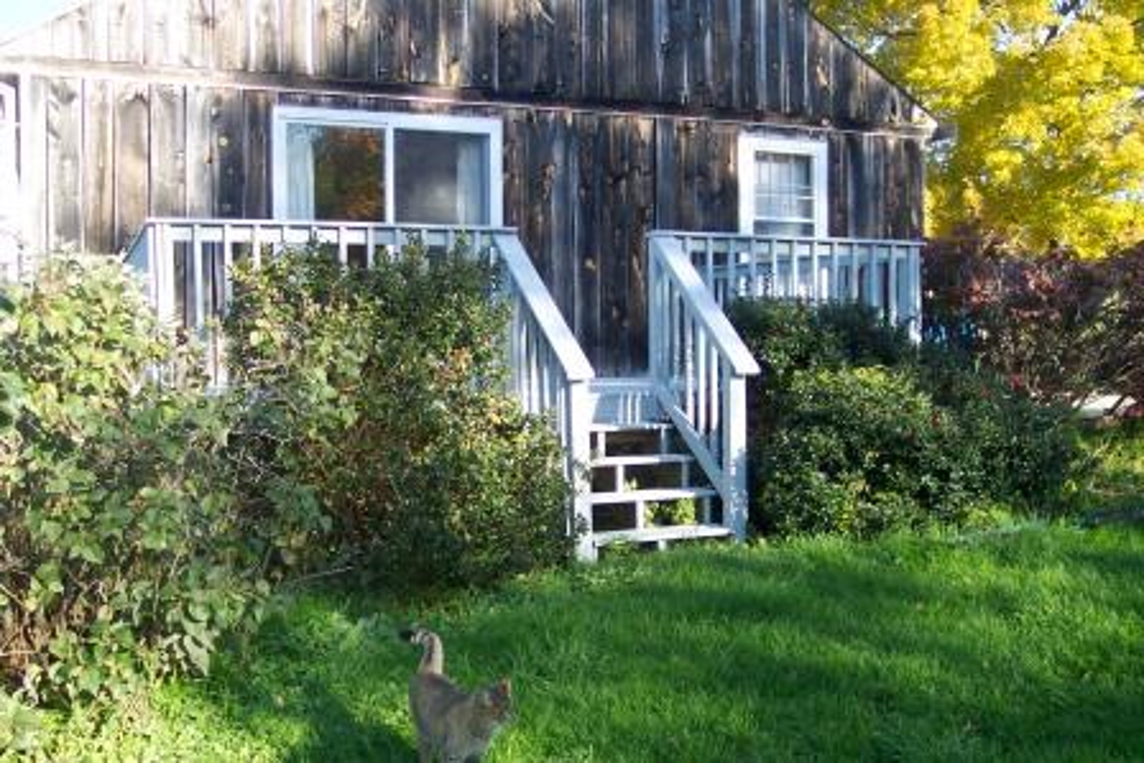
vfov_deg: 35.1
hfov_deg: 50.7
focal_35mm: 38
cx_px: 572
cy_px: 382
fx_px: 1208
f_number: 2.8
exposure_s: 1/500
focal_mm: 8
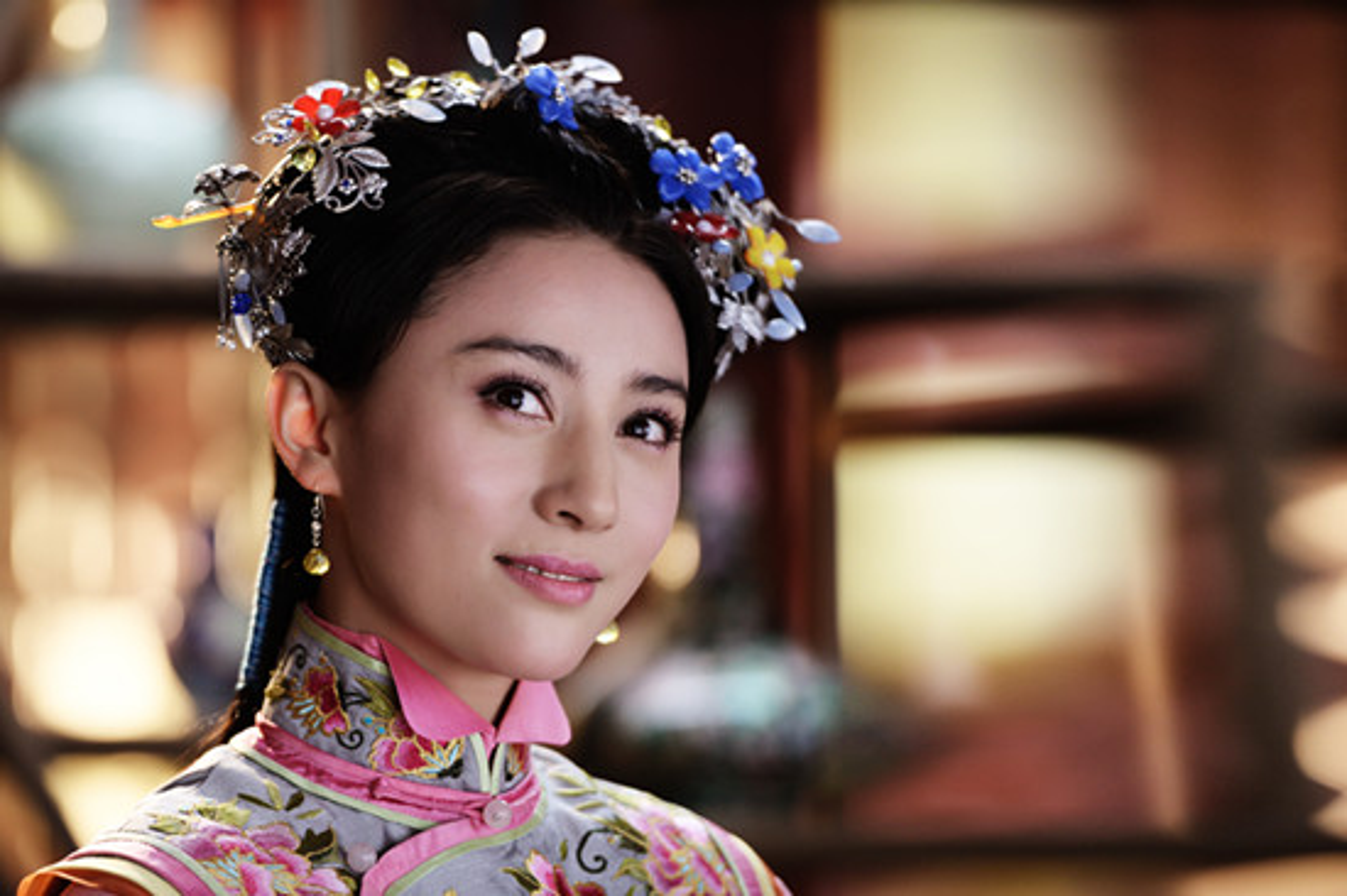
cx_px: 674
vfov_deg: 6.9
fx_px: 7479
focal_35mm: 200
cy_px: 448
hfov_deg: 10.3
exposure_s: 1/200
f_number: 2.8
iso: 800
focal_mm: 200
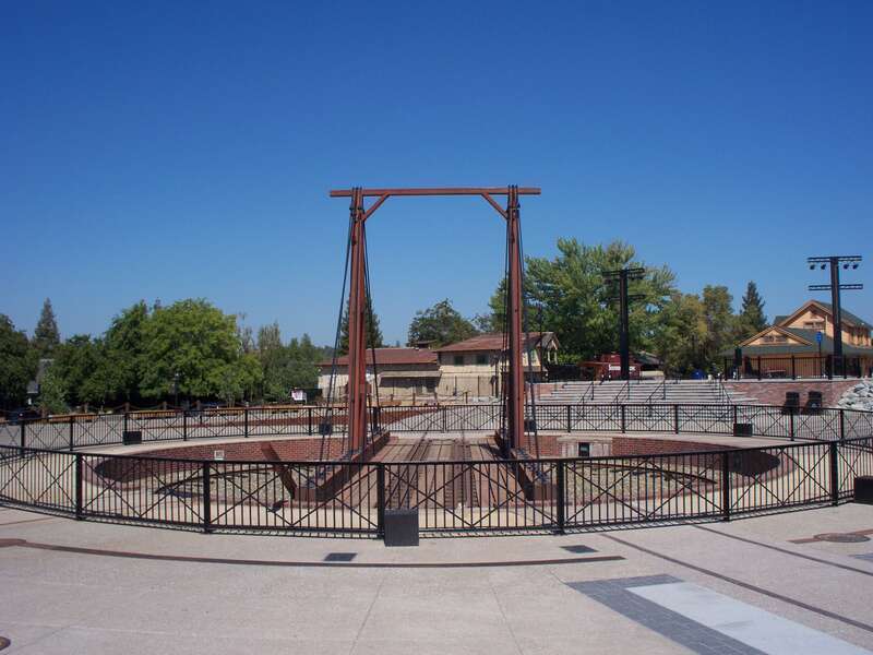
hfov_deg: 52.6
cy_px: 328
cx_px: 436
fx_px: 883
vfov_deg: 40.7
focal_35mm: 35
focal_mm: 7.54
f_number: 4.8
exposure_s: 1/1000
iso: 100
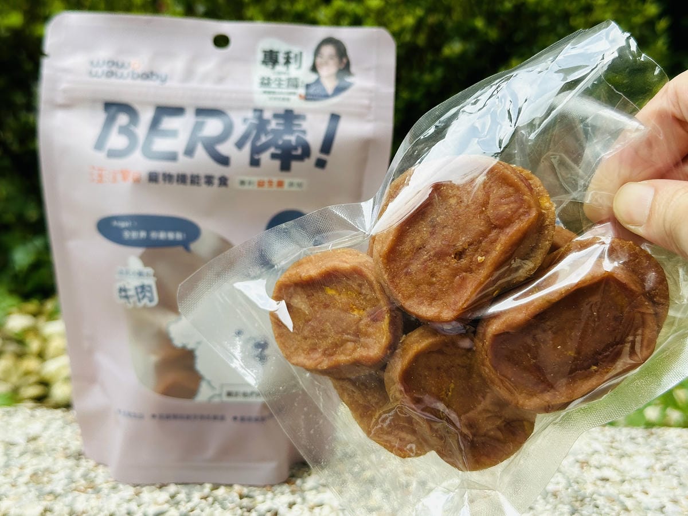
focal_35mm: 48
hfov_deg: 39.7
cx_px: 344
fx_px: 954
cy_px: 258
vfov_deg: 30.3
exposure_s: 1/170
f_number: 1.78
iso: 50
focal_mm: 6.86
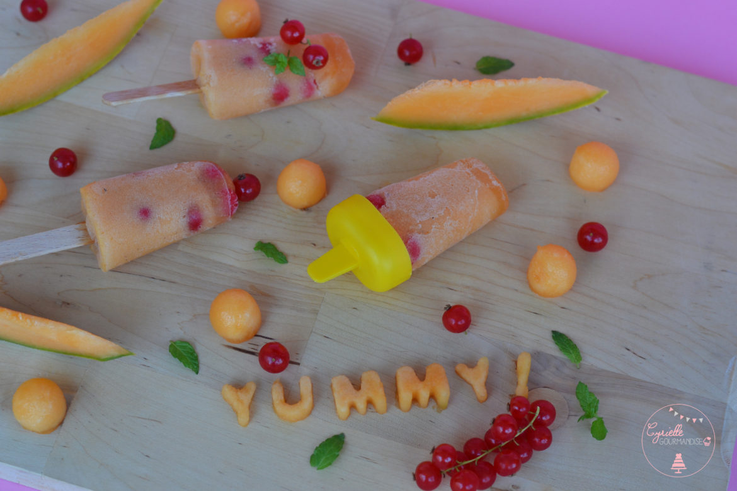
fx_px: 1535
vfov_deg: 18.2
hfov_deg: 27.0
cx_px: 368
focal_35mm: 75
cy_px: 246
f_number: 4.5
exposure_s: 1/60
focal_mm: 50
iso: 400
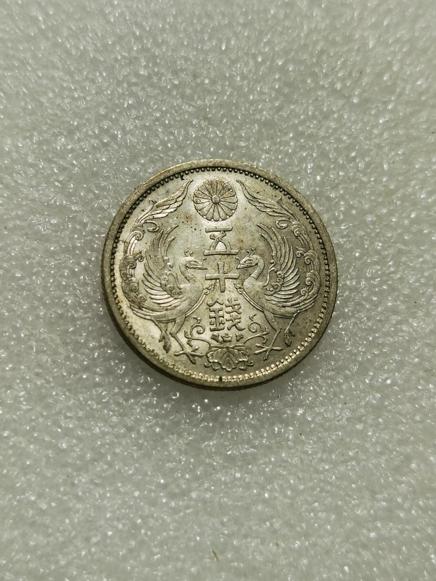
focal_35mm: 59
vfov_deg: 32.7
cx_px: 218
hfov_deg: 24.8
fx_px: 991
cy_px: 290
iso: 50
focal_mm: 6.67
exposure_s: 1/126
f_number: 1.9
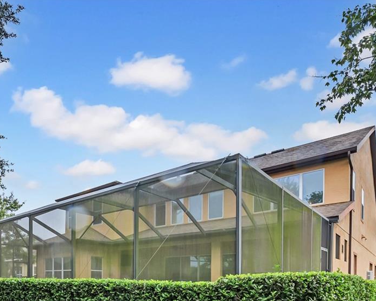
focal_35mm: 26
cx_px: 134
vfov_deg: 47.4
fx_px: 289
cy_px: 288
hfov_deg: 64.7
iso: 800
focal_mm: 12
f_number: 8
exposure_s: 1/200
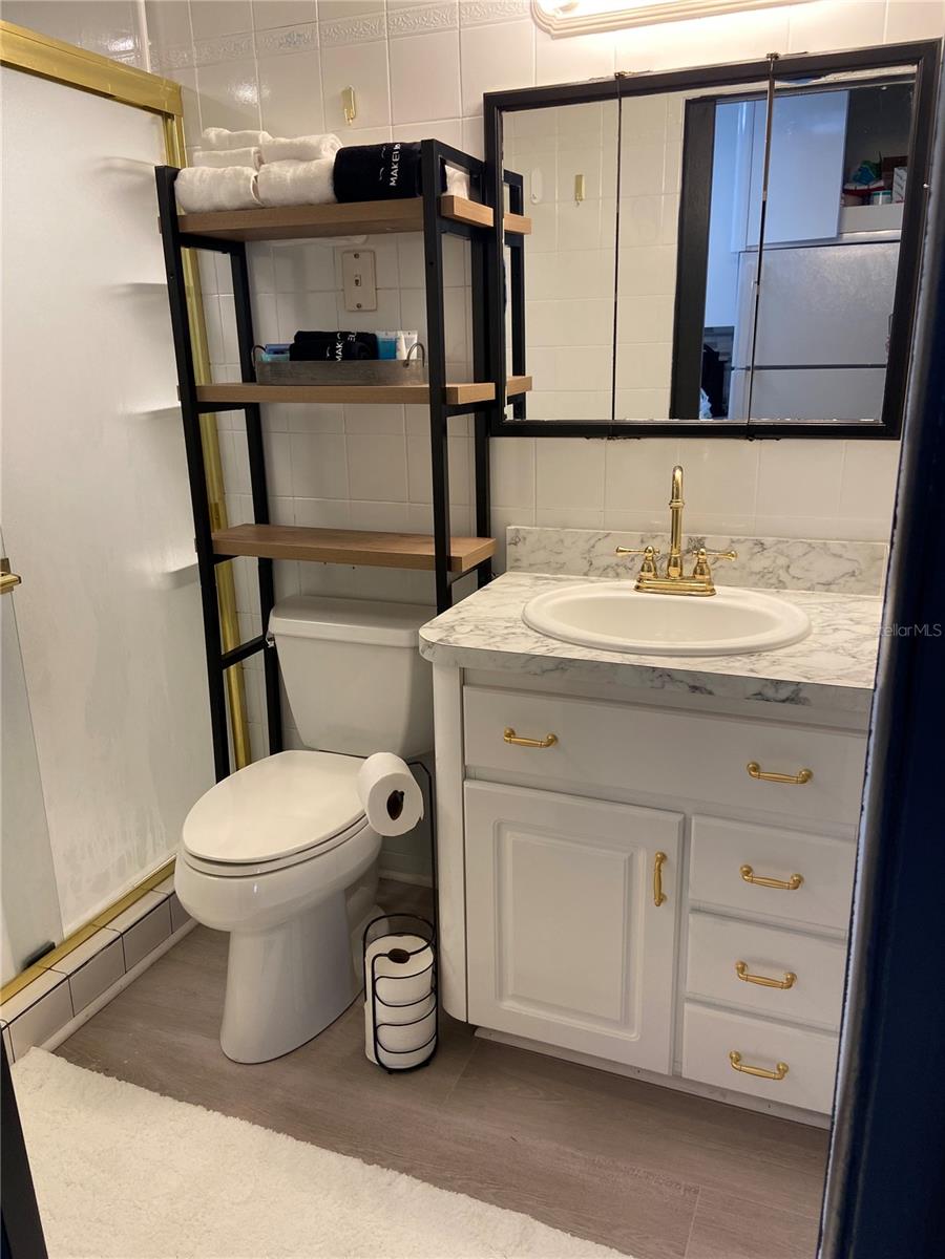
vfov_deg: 67.3
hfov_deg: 53.1
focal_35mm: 26
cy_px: 630
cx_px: 472
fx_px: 946
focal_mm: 4.25
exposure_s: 1/60
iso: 64
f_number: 1.8
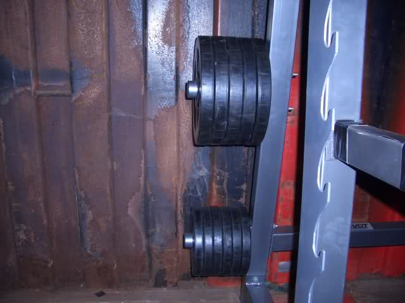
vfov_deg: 40.7
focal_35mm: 35
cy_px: 152
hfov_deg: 52.6
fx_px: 409
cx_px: 202
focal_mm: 5.8
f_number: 2.6
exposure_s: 1/60
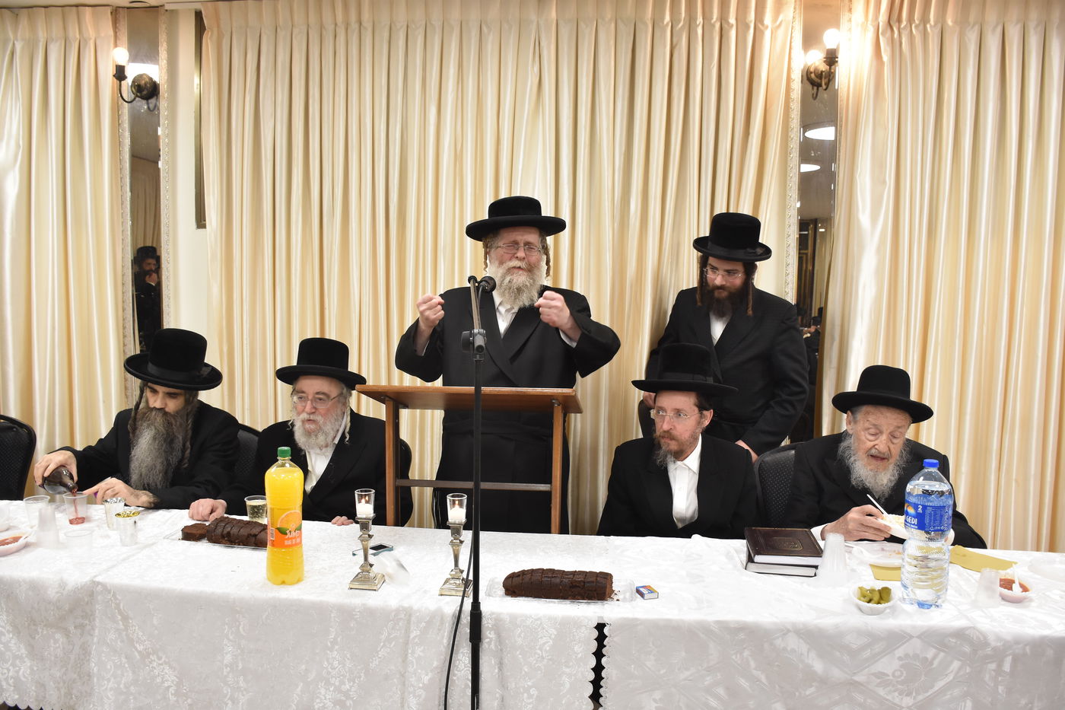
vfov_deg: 43.6
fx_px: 887
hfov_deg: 61.9
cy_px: 355
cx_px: 532
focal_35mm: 30
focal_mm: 20
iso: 1250
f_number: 5.6
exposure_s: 1/100
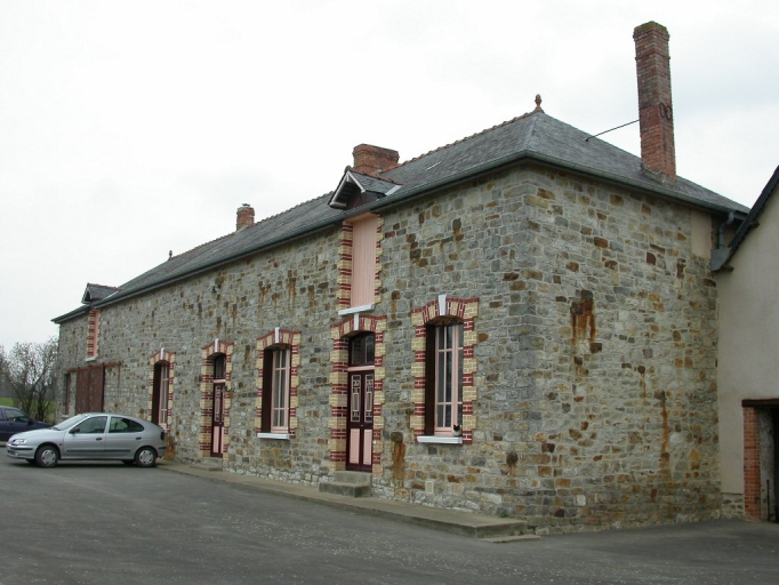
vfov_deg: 37.7
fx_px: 855
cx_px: 390
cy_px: 292
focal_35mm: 38
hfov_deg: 49.0
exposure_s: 1/126
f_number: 4.7
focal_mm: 7.85
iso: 100
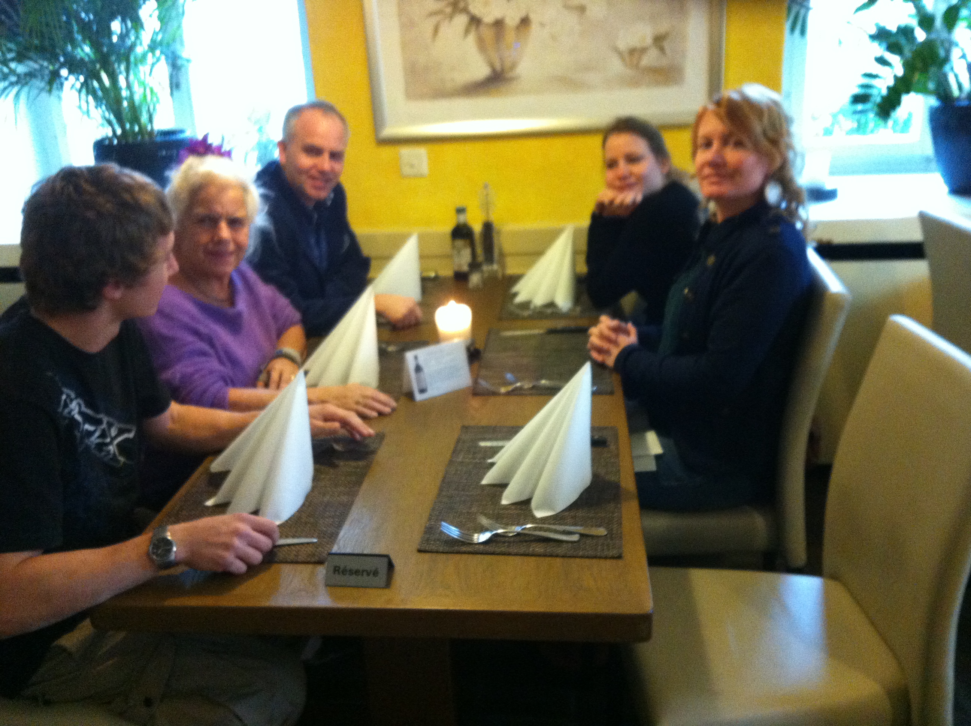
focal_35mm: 35
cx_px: 486
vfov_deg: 40.6
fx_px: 980
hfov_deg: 52.7
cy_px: 363
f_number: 2.8
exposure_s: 1/15
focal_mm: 3.85
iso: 500
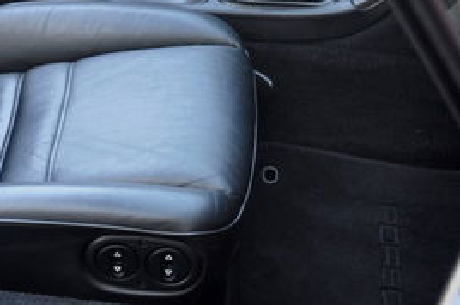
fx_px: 1646
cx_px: -88
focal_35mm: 129
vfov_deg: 10.5
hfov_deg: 15.4
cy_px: -36
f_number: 4
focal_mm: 30
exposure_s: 1/50
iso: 500
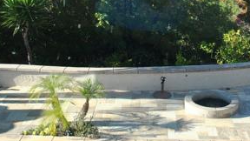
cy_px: -3
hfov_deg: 33.1
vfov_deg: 18.6
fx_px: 418
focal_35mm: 63
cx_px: 161
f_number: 5.6
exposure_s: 1/125
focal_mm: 18
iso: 180
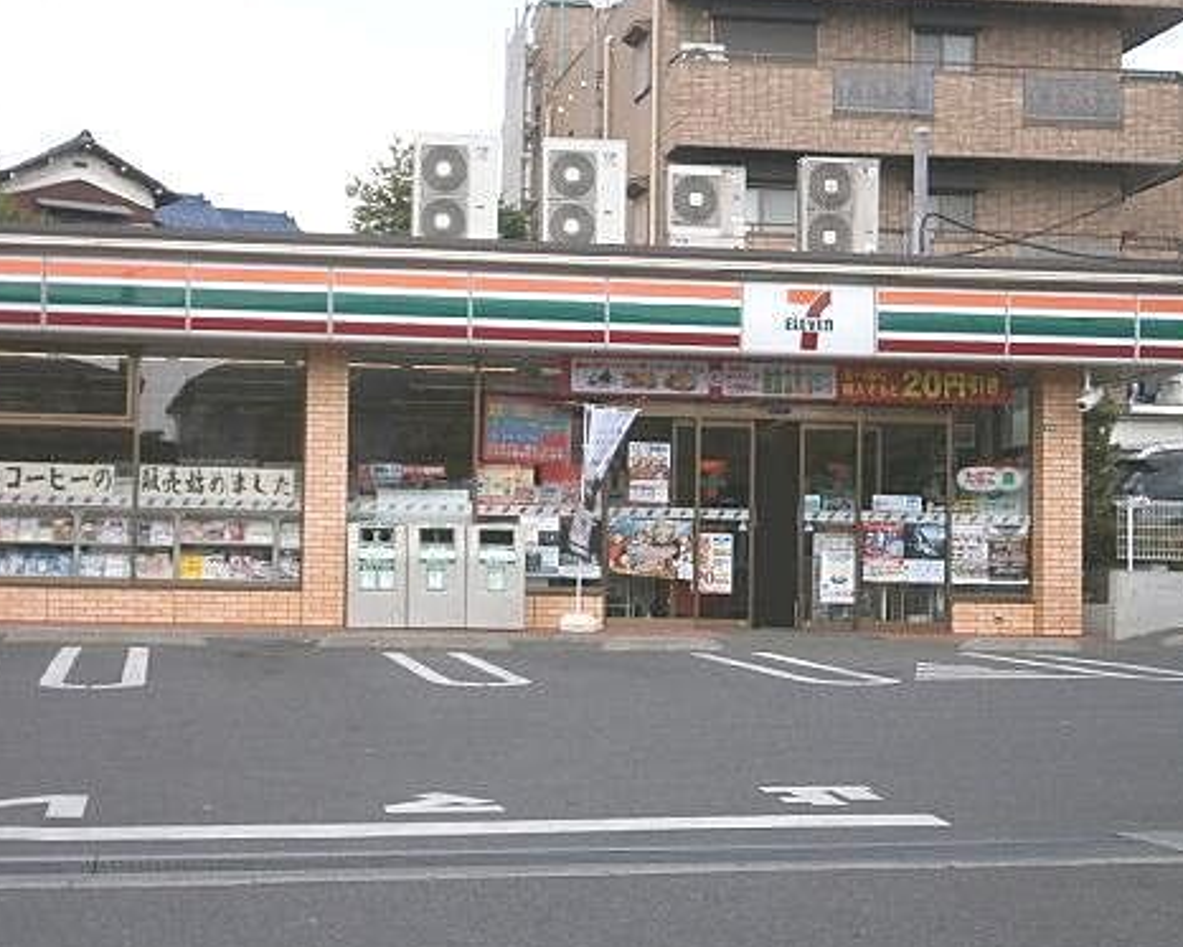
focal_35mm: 63
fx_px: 2206
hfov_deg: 29.9
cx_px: 447
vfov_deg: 24.2
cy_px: 454
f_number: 3.4
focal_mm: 8.3
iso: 80
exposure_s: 1/800
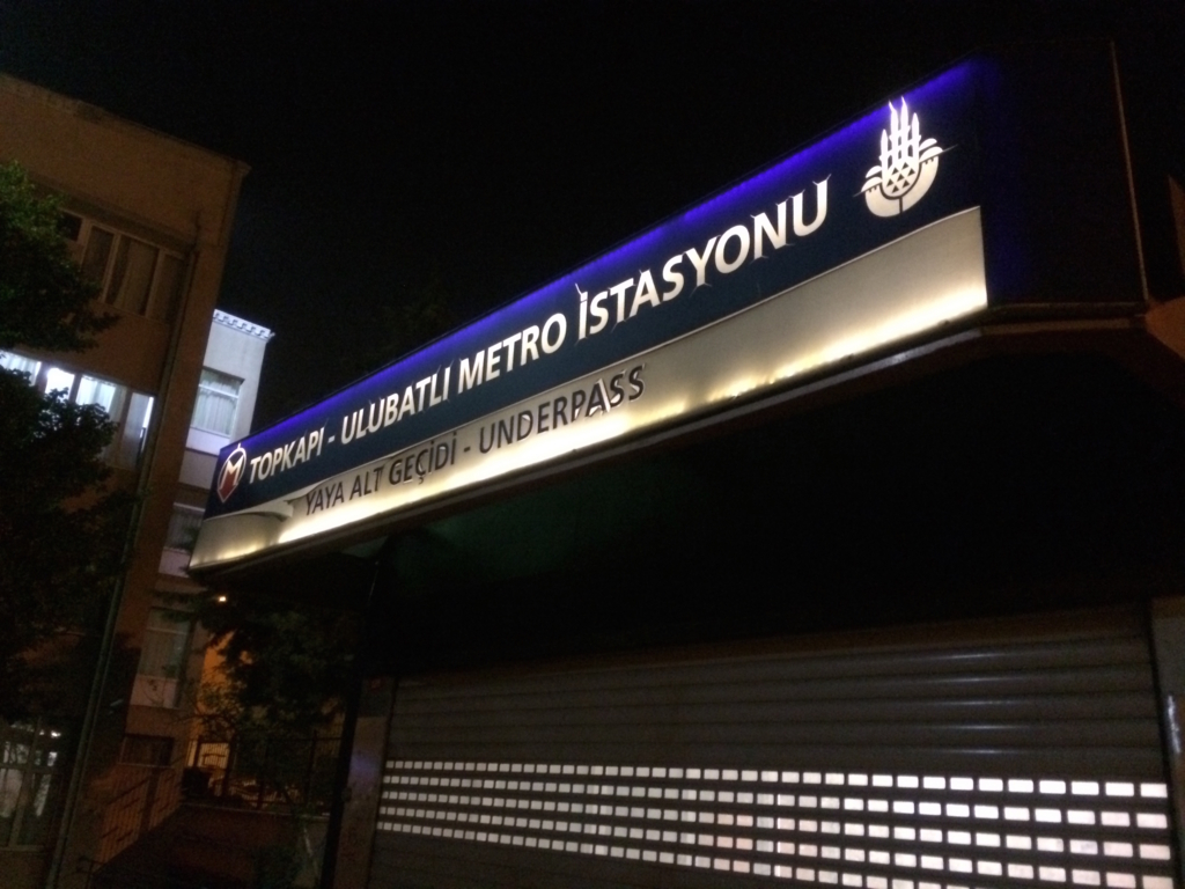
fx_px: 1027
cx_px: 592
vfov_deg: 46.8
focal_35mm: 30
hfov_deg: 60.0
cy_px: 444
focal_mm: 4.12
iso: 640
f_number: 2.2
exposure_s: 1/15
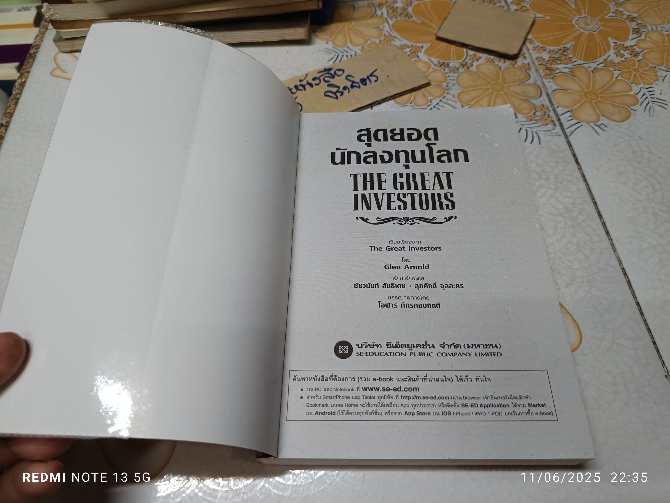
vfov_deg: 56.8
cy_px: 252
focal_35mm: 24
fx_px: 465
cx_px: 335
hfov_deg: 71.6
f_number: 1.7
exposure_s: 1/50
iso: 986
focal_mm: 5.31
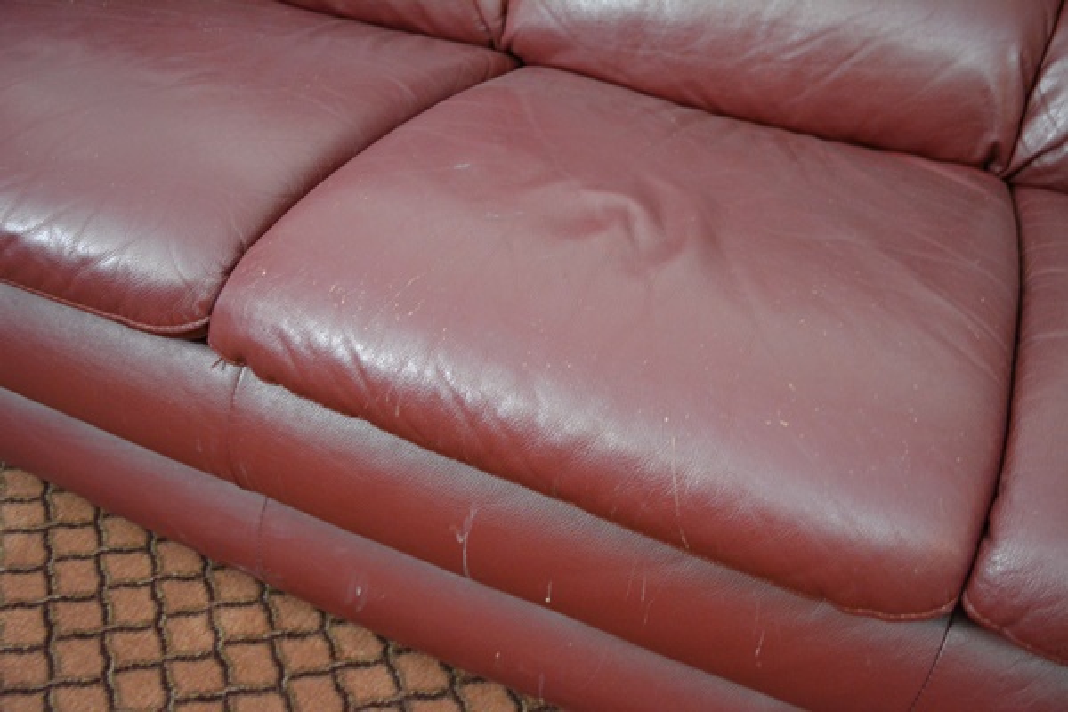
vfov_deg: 40.0
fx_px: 979
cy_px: 356
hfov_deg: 57.2
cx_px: 534
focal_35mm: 33
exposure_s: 1/25
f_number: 4
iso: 3200
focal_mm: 22
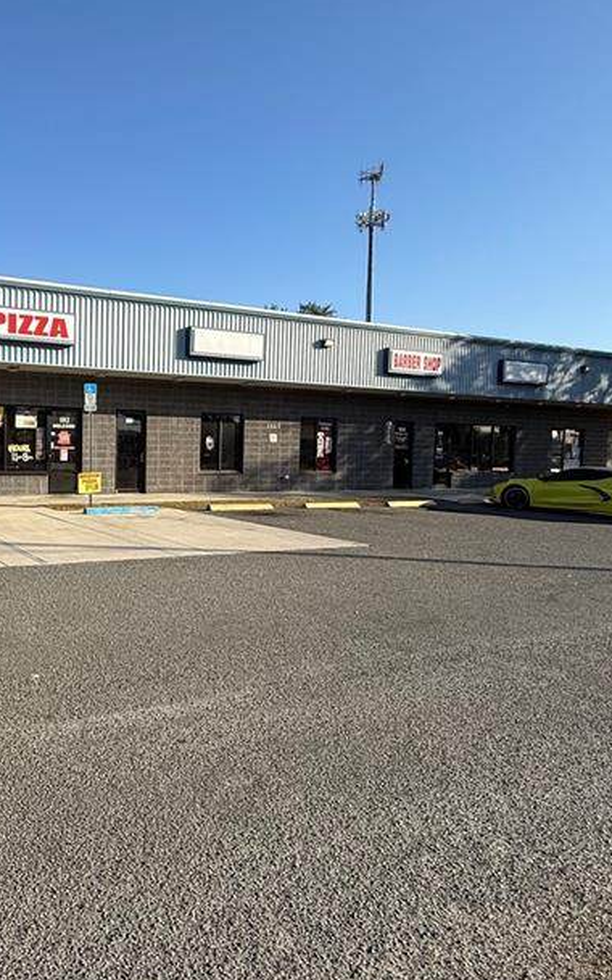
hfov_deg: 45.5
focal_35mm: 25
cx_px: 84
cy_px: 480
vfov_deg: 72.5
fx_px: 667
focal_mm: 2.22
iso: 50
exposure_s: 1/1497
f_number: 2.2
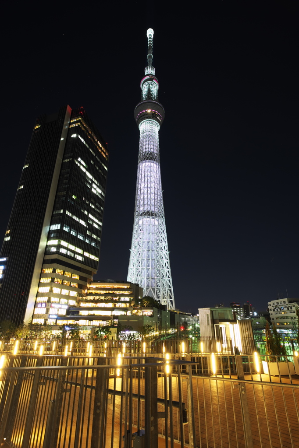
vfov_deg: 90.0
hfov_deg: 67.3
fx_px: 224
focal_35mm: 18
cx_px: 150
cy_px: 224
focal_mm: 12
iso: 200
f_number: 8
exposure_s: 10
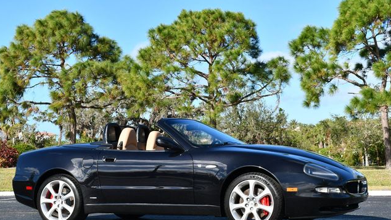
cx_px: 194
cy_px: 132
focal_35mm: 72
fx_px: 746
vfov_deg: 16.7
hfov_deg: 29.4
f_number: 8
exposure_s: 1/250
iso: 100
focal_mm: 34
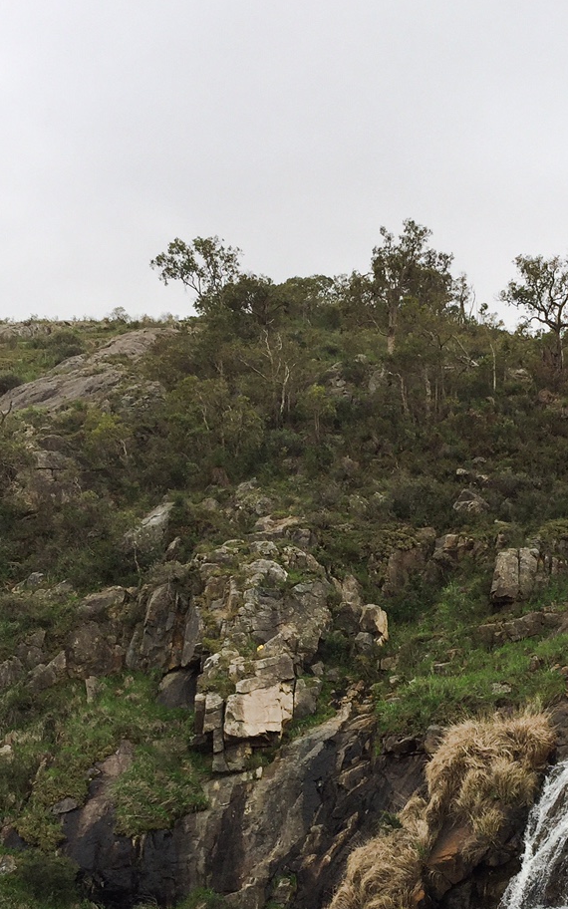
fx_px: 1362
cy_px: 680
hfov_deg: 23.4
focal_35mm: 55
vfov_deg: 36.1
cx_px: 415
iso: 32
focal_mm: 4.15
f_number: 2.2
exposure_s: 1/549
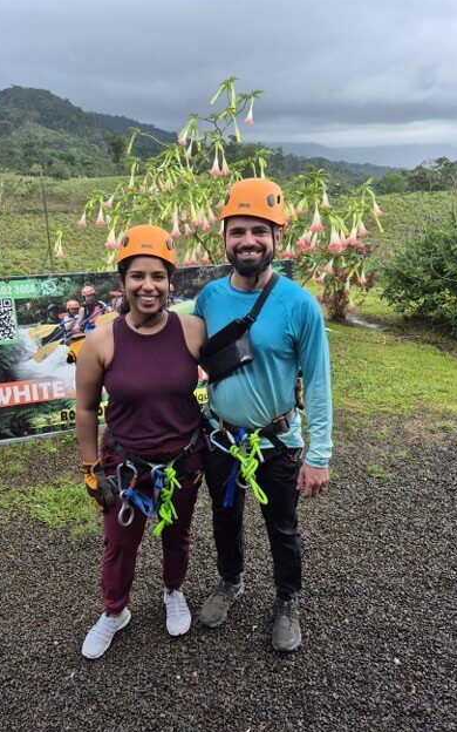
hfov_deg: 49.1
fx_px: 498
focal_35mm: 25
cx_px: 198
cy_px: 371
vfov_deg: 72.5
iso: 25
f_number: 1.8
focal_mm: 5.4
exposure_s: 1/286
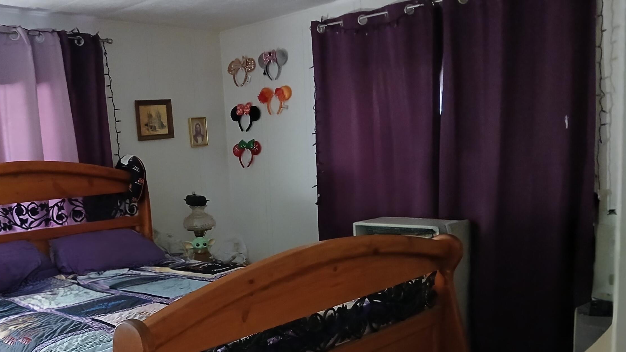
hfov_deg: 51.9
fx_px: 631
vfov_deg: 30.6
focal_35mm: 38
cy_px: 270
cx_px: 215
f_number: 1.8
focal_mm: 3.98
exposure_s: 1/17.1
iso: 800
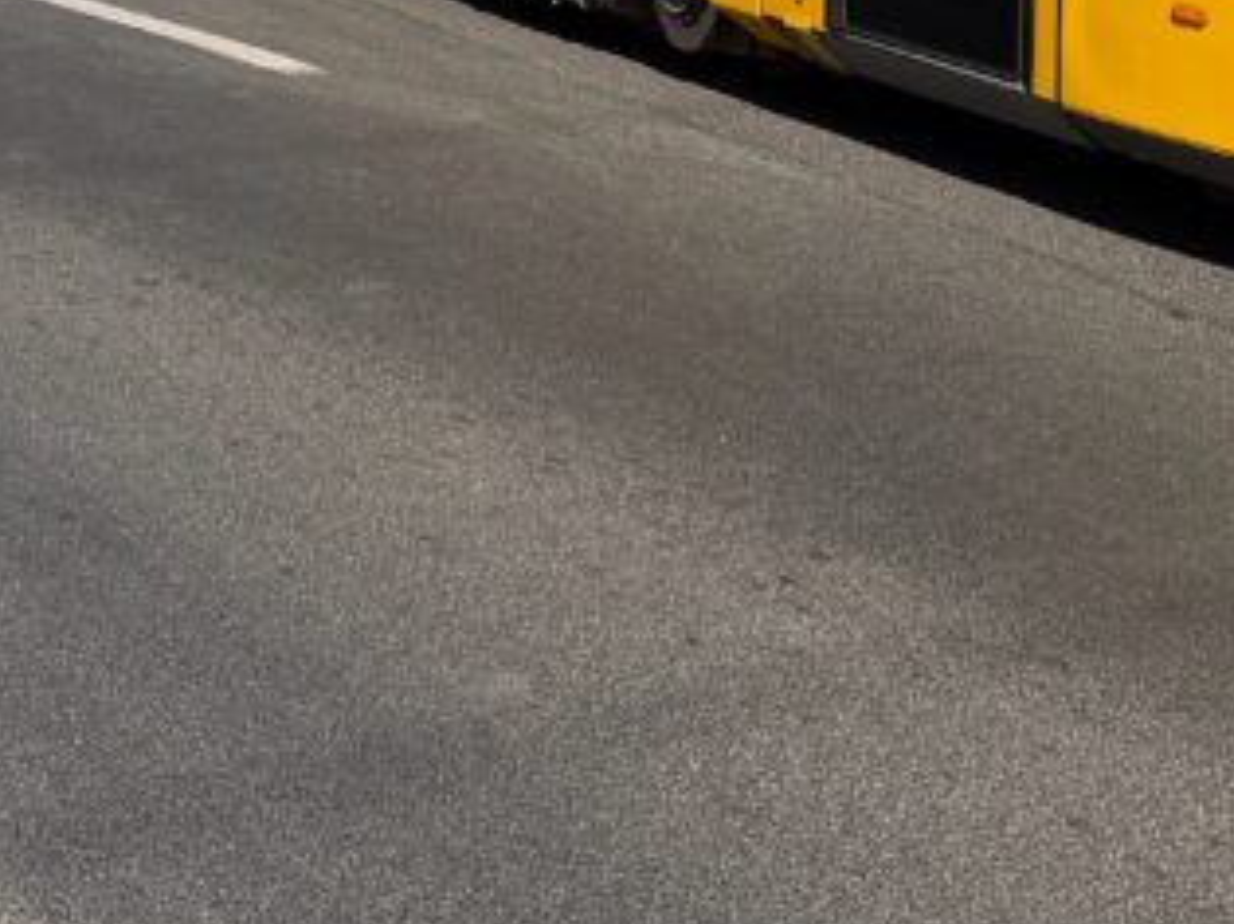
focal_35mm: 78
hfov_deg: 25.0
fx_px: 2780
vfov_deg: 16.8
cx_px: 744
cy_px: -525
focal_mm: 6.76
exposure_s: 1/3953
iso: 80
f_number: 1.78
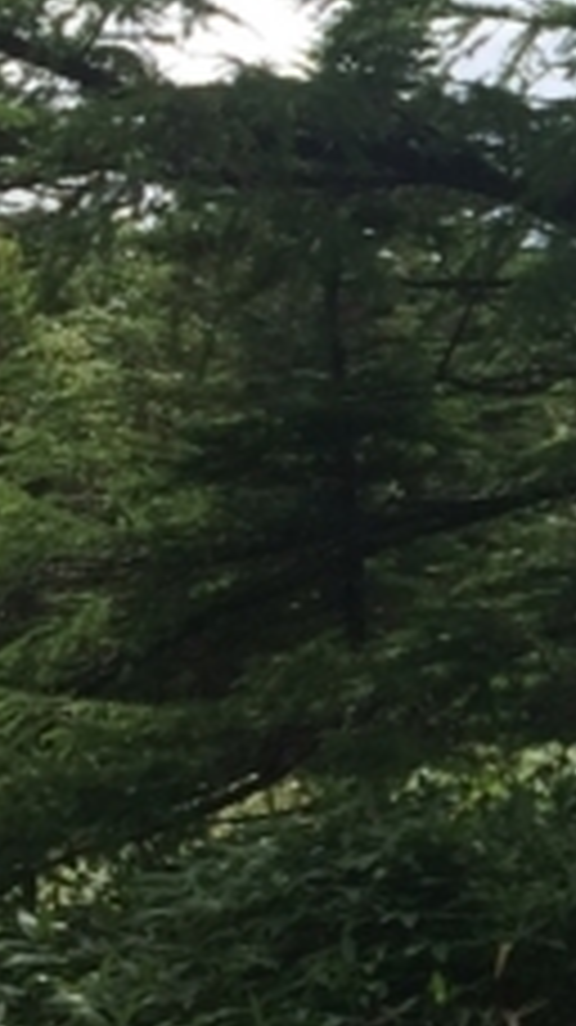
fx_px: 3861
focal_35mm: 142
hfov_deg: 7.7
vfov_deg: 15.1
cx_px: 1530
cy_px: 639
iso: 32
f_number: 2.2
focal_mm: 4.15
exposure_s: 1/1642
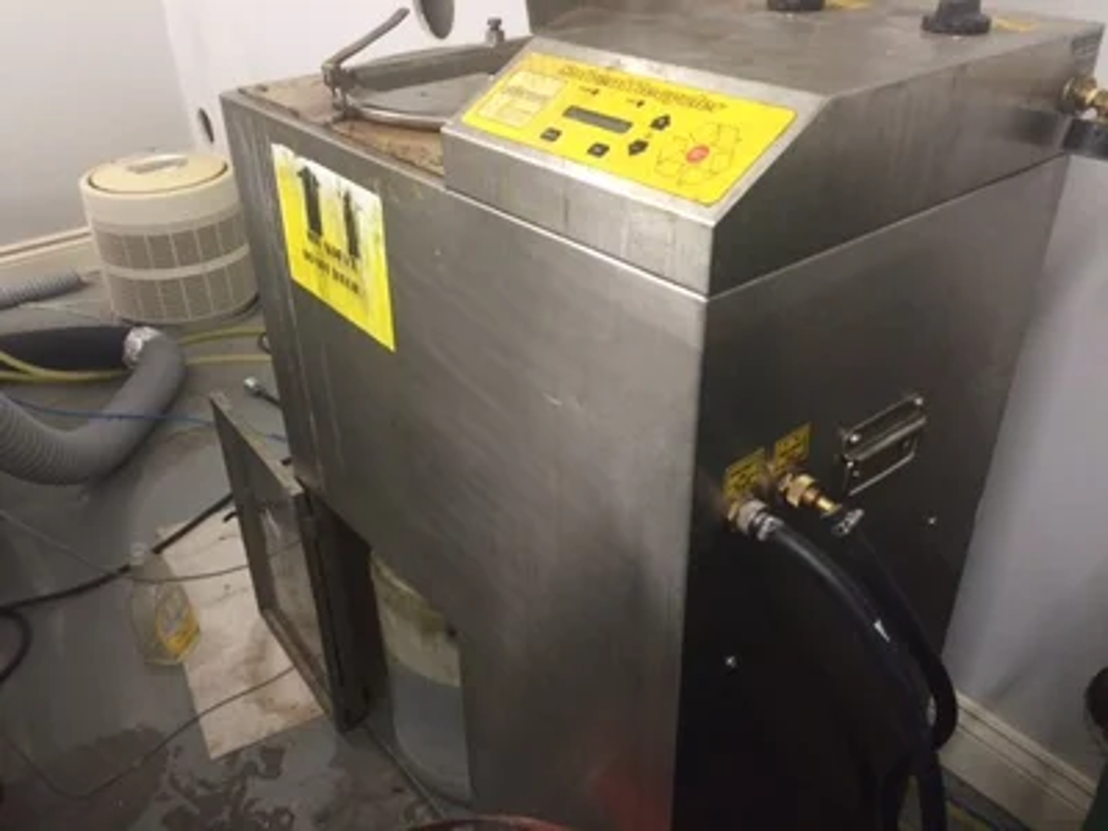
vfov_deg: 48.2
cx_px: 554
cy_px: 416
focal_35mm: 29
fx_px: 928
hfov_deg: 61.7
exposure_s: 1/30
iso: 125
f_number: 2.2
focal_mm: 4.15
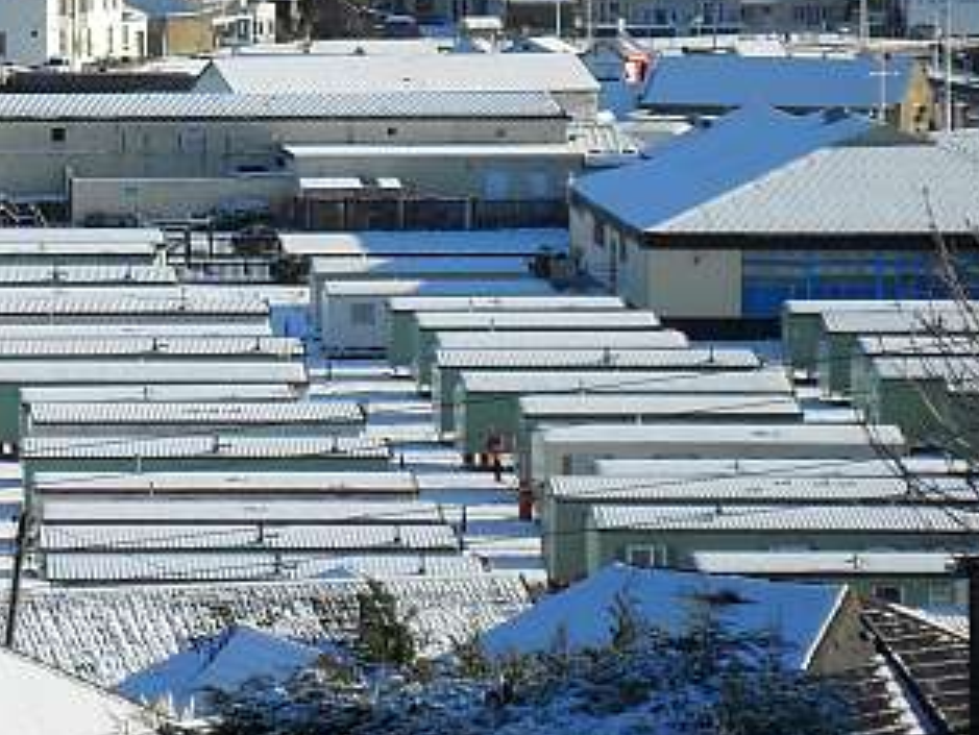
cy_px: 41
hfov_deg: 7.2
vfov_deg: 5.4
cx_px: 169
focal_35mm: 276
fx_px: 7809
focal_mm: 19.6
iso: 100
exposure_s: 1/750
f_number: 5
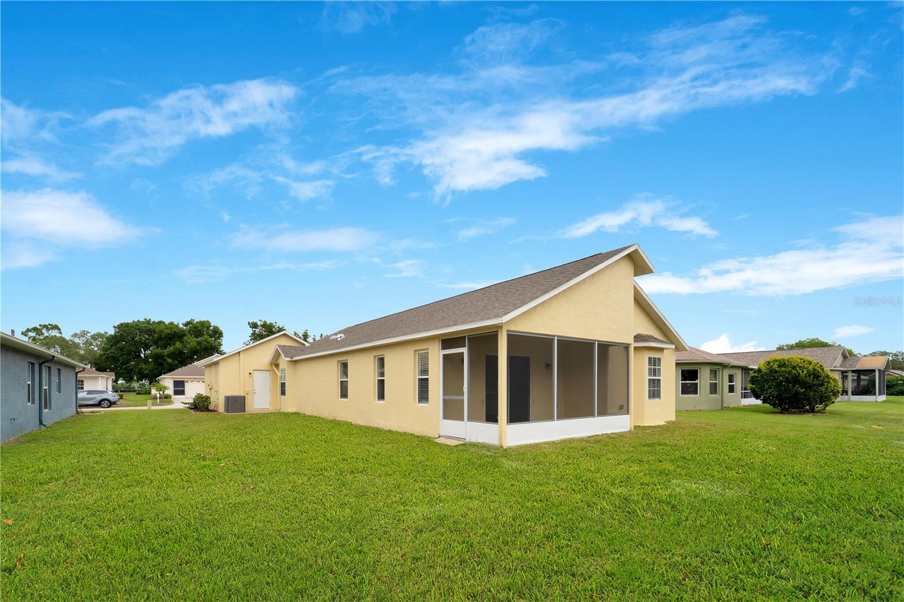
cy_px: 301
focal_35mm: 14
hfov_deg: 104.3
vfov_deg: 81.2
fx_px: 351
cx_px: 452
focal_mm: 14
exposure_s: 1/200
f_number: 10
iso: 100
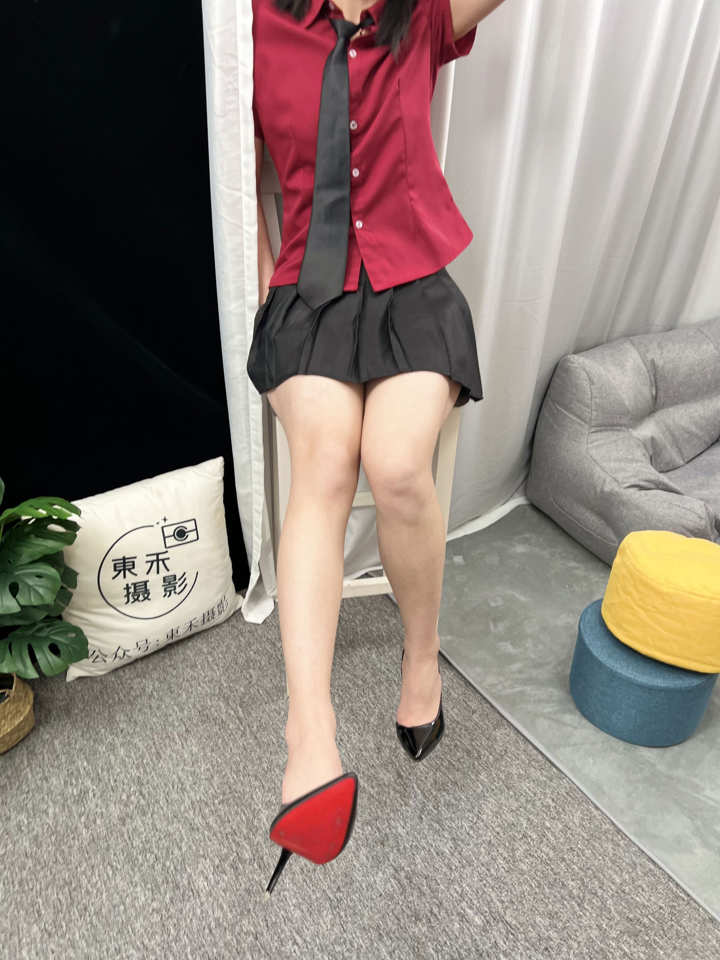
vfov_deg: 67.3
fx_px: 721
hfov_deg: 53.1
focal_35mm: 26
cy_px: 480
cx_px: 360
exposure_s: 1/78
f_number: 1.5
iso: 125
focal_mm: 5.7
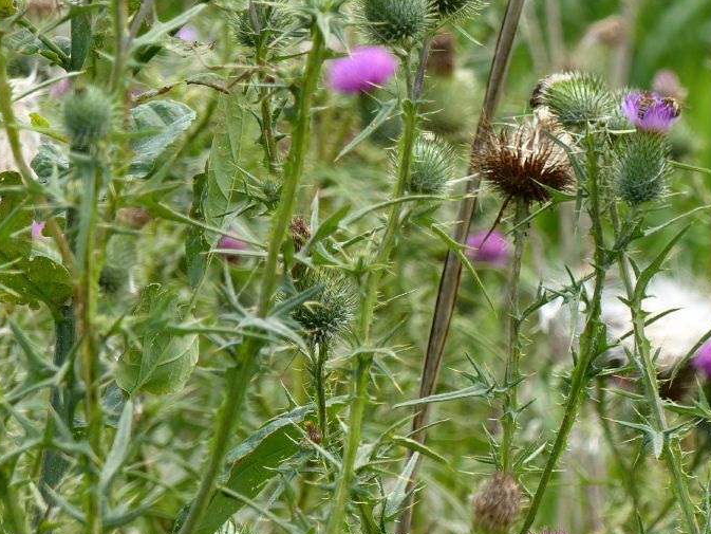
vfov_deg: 2.6
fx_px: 11833
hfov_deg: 3.4
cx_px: 588
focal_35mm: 576
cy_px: 68
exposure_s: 1/320
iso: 100
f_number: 4
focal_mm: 58.2
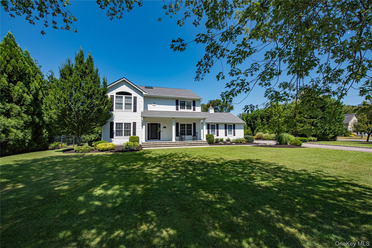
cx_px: 186
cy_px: 124
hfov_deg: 104.2
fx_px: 145
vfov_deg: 81.2
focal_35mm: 14
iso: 400
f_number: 6.3
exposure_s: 1/1600
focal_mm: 14
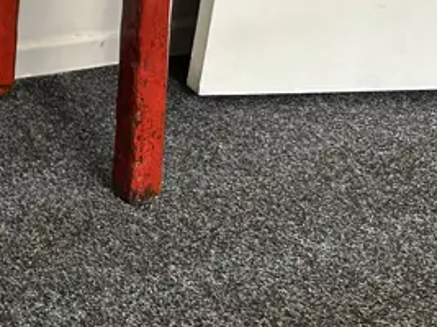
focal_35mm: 92
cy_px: -46
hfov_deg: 17.4
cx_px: -347
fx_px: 1161
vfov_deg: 15.6
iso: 125
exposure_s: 1/50
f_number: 1.78
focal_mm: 6.86
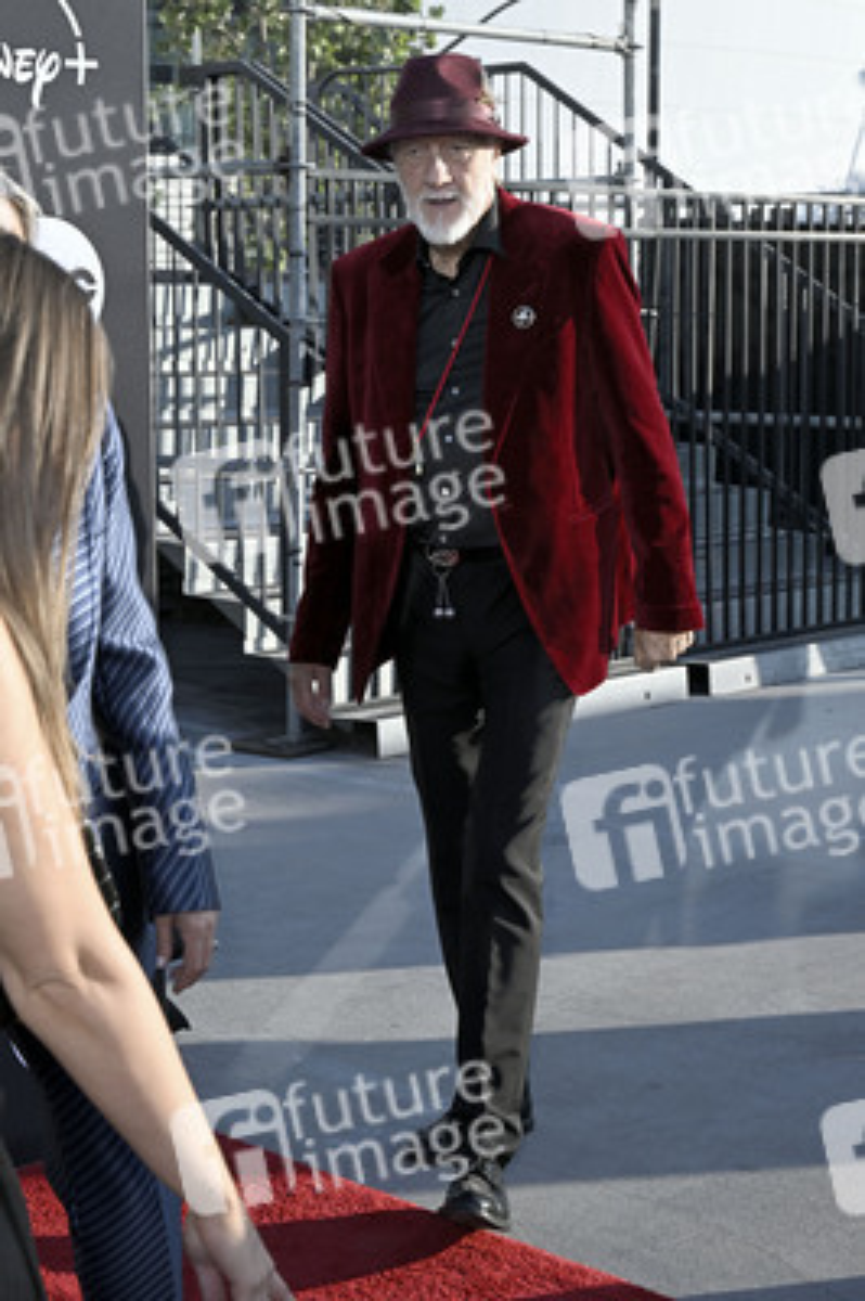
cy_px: 650
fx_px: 2202
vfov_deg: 32.9
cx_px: 432
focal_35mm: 61
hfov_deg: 22.2
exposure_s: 1/320
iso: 250
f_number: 9
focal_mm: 61
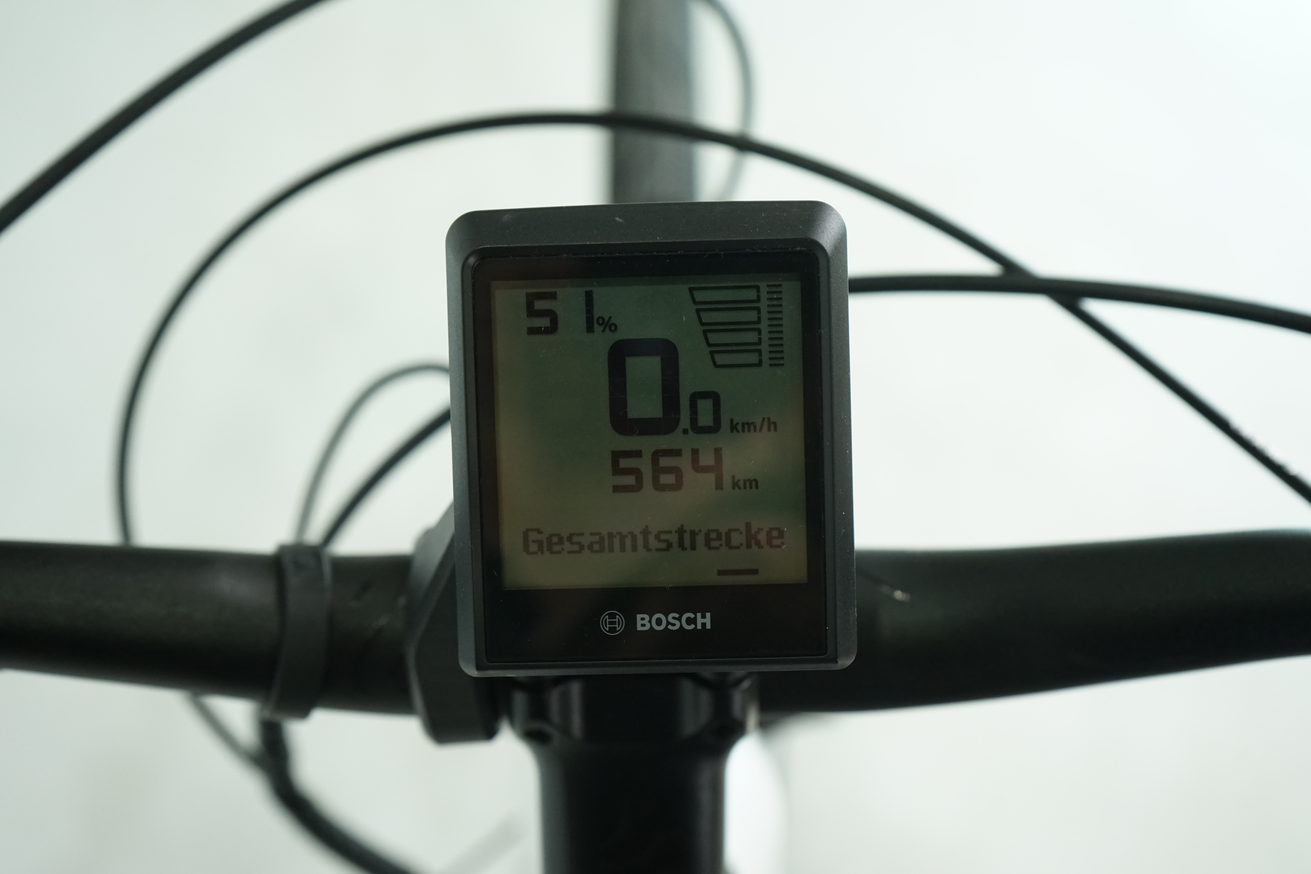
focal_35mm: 48
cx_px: 656
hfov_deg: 41.1
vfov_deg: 28.1
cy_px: 437
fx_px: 1748
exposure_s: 1/200
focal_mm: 48
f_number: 5.6
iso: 1600
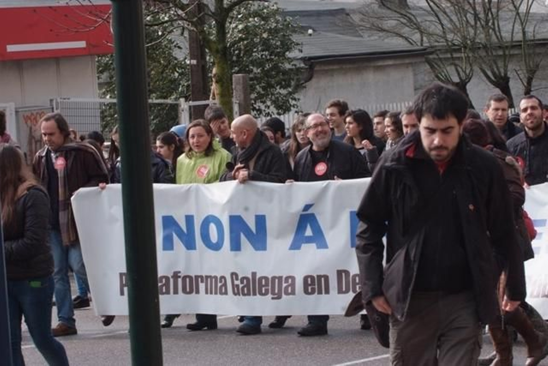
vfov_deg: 9.0
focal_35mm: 153
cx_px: 274
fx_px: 2330
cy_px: 183
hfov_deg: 13.4
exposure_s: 1/350
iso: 640
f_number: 10
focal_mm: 102
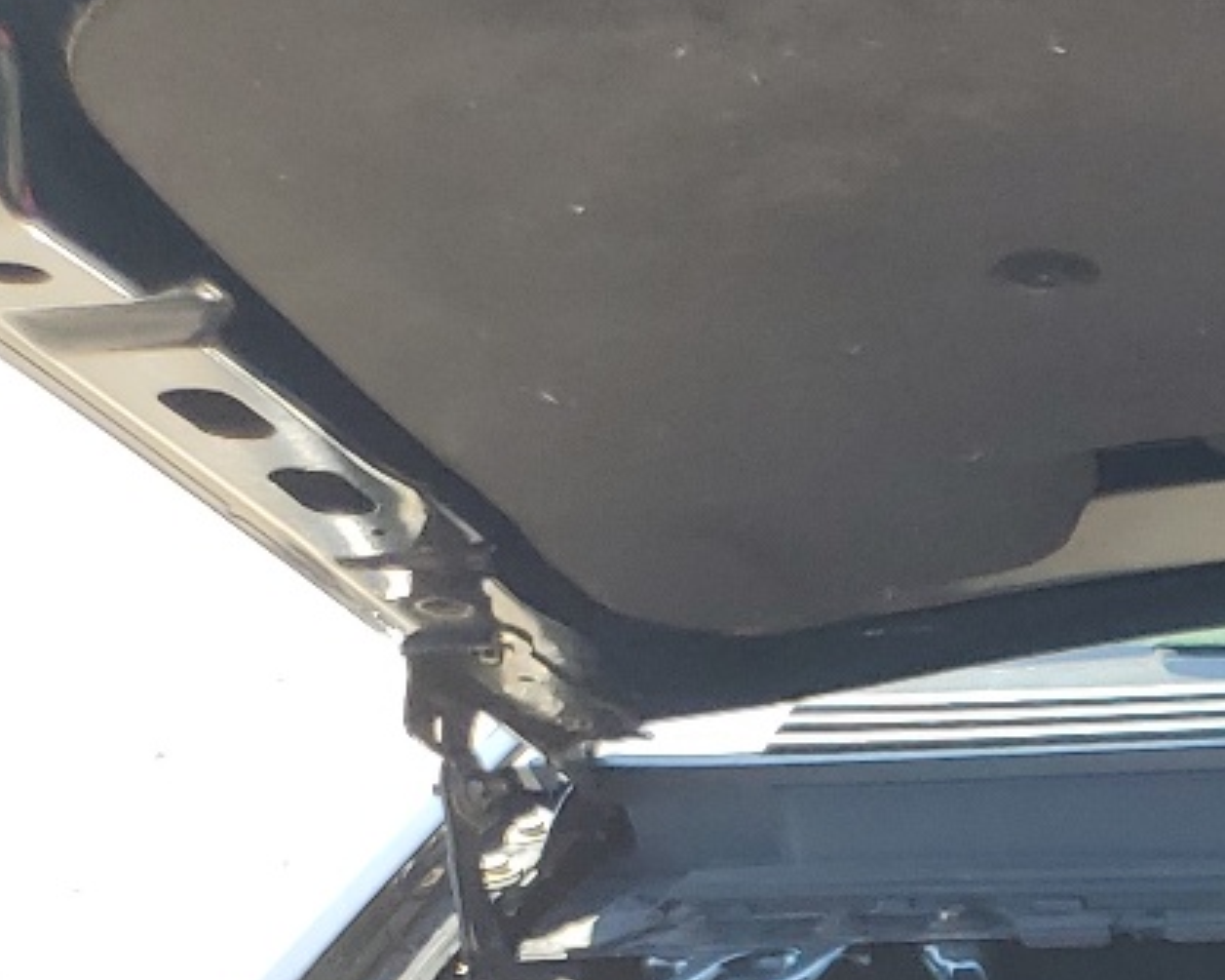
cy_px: 1509
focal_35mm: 97
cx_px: 2184
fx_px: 3516
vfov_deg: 14.7
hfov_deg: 16.6
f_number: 1.5
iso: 50
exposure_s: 1/455
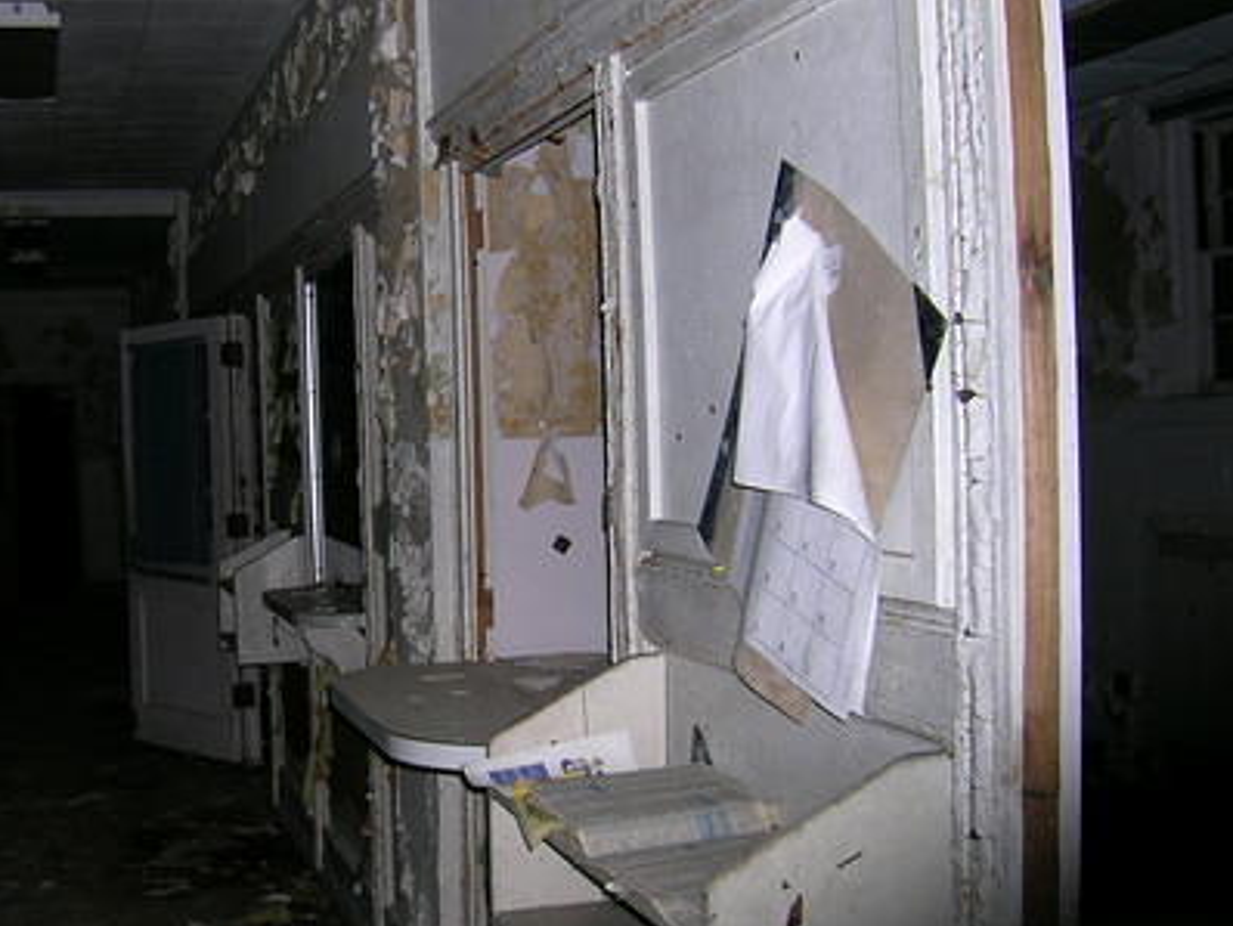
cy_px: 468
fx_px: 1604
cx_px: 316
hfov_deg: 40.9
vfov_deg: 32.2
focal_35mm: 45
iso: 50
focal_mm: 5.8
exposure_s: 1/60.1
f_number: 2.8
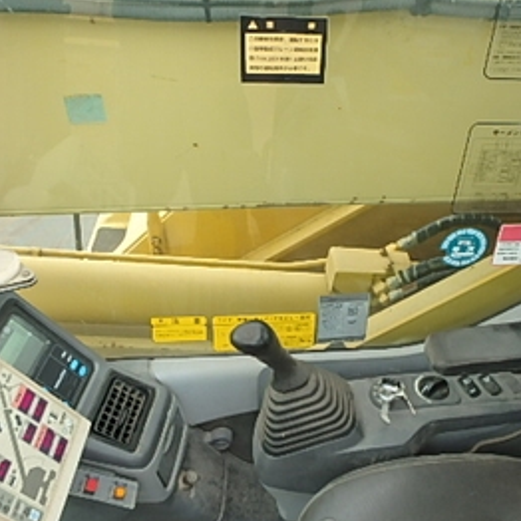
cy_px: 241
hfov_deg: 47.9
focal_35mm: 34
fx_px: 579
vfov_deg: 48.4
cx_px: 330
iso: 125
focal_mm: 3.7
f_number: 3.5
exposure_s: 1/60
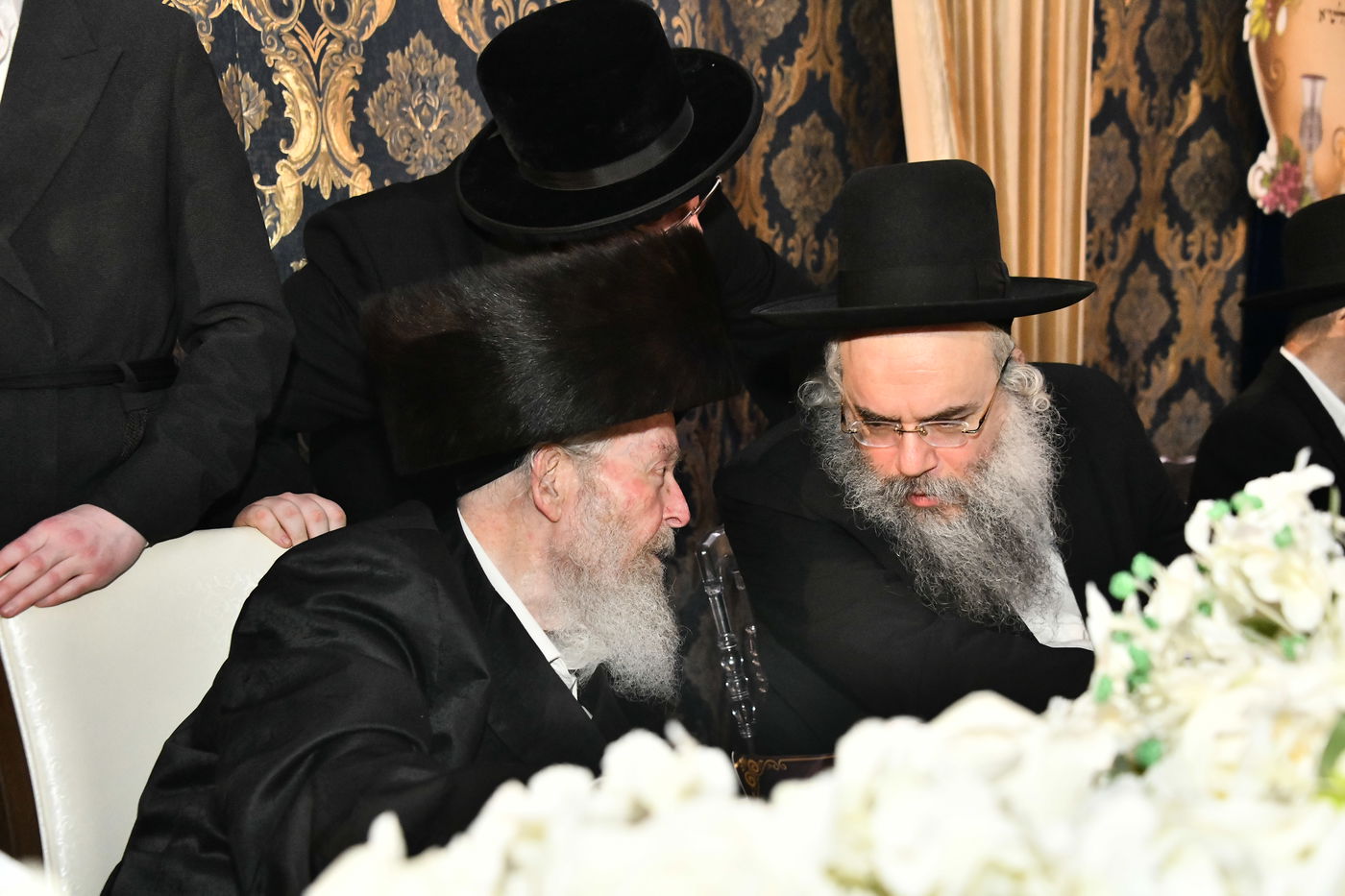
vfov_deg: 28.1
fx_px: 1793
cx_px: 672
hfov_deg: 41.1
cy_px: 448
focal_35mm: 48
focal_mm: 48
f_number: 5.6
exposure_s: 1/160
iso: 4000
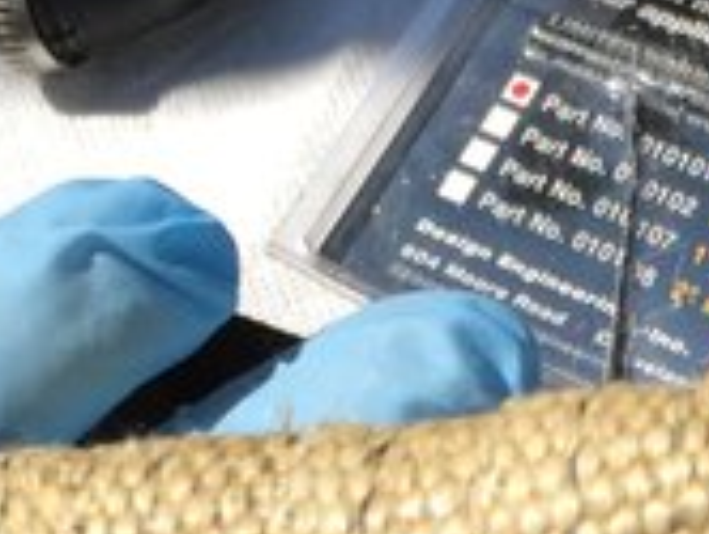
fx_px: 2831
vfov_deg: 10.2
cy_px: 940
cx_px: 619
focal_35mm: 138
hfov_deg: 14.2
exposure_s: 1/1647
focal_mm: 4.15
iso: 32
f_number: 2.2
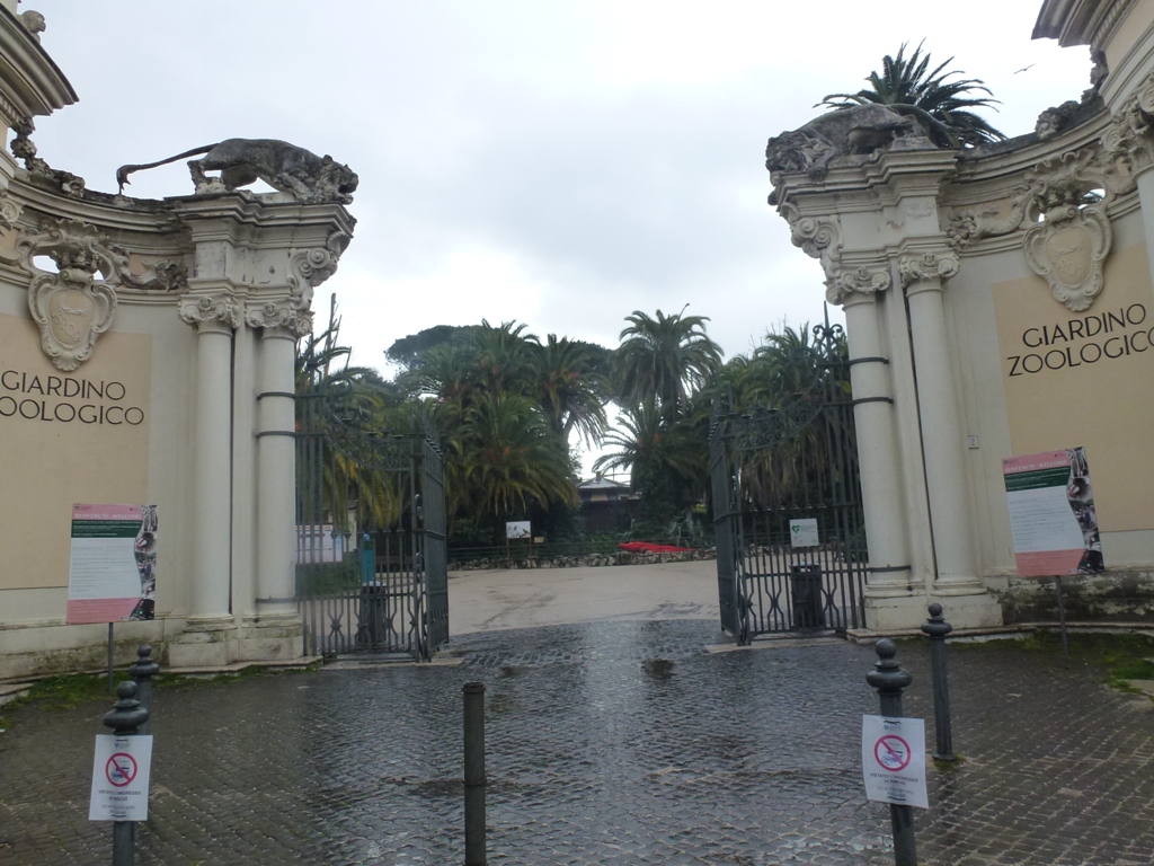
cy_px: 433
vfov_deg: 56.8
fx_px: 800
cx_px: 577
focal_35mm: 24
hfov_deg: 71.6
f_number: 4
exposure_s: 1/160
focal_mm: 4.3
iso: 160
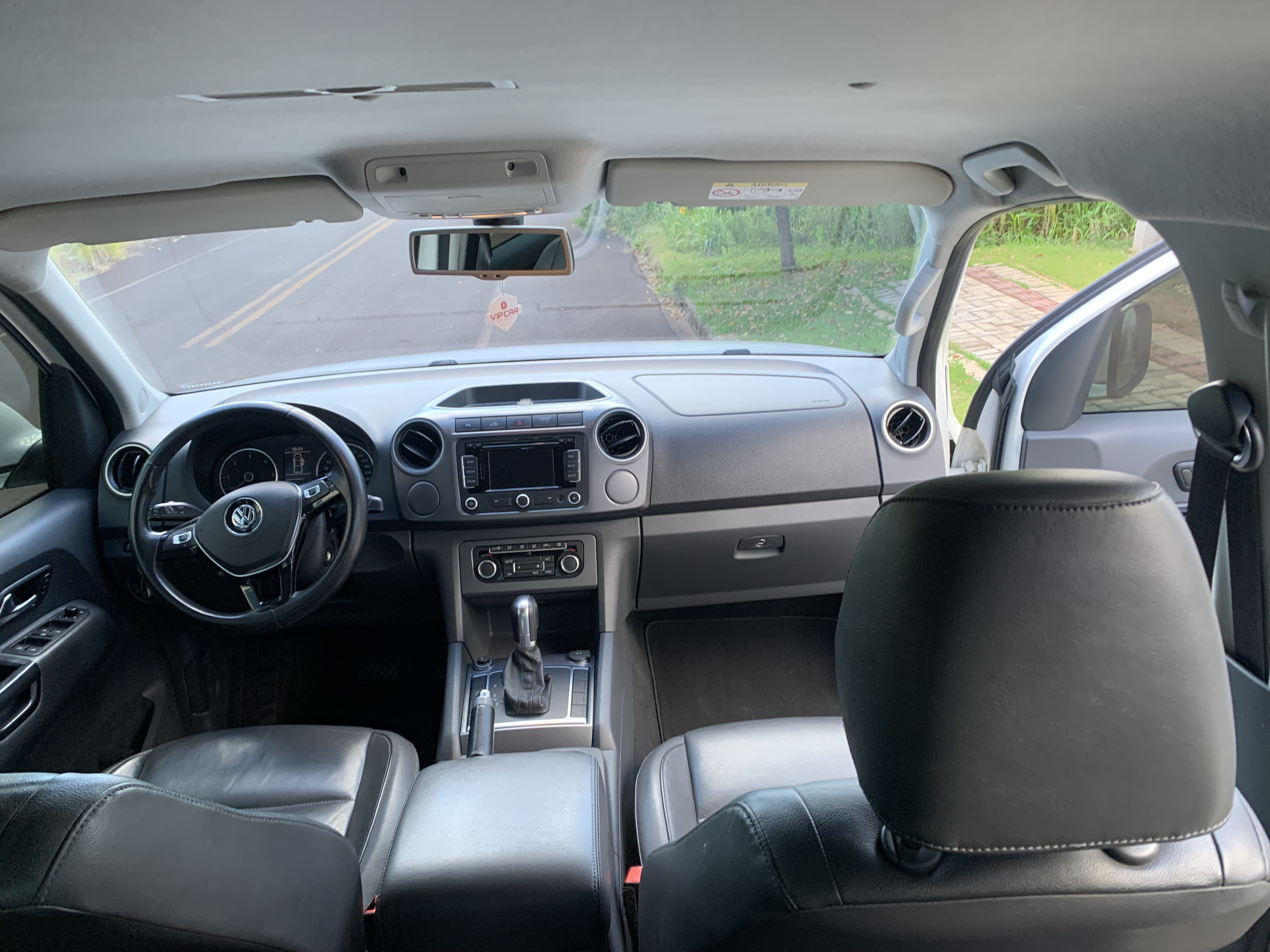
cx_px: 635
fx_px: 954
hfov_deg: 67.3
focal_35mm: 26
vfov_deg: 53.1
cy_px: 476
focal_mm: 4.25
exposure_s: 1/121
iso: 80
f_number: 1.8
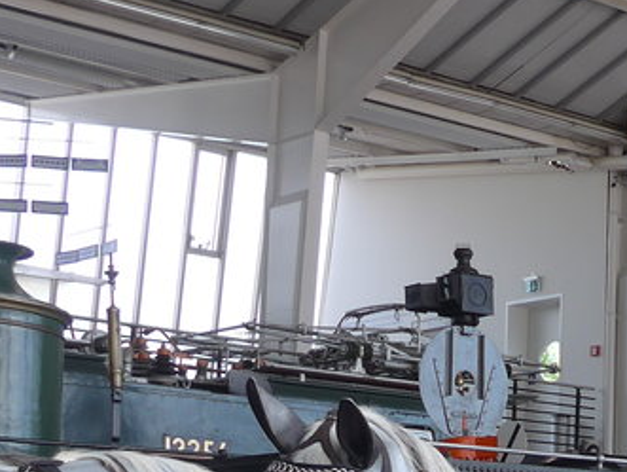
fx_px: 1904
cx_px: 815
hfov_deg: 17.5
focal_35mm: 105
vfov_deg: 13.6
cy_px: 601
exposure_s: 1/125
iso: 80
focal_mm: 6
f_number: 2.8
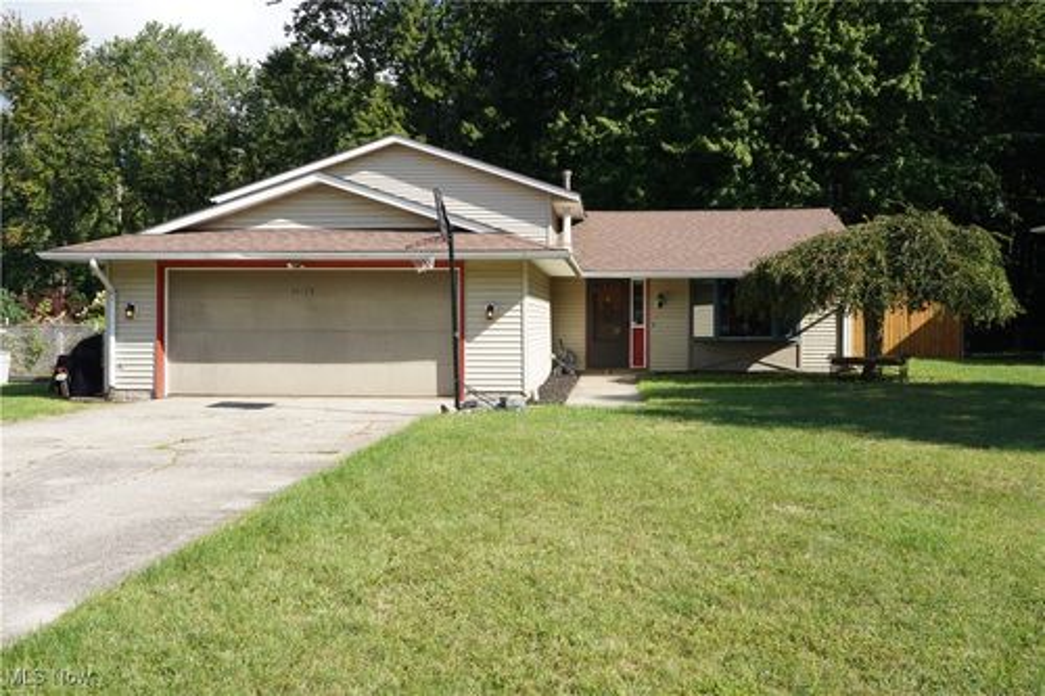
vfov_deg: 38.9
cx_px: 522
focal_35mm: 34
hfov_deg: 55.8
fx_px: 987
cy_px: 348
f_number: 16
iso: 1600
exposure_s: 1/500
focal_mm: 34
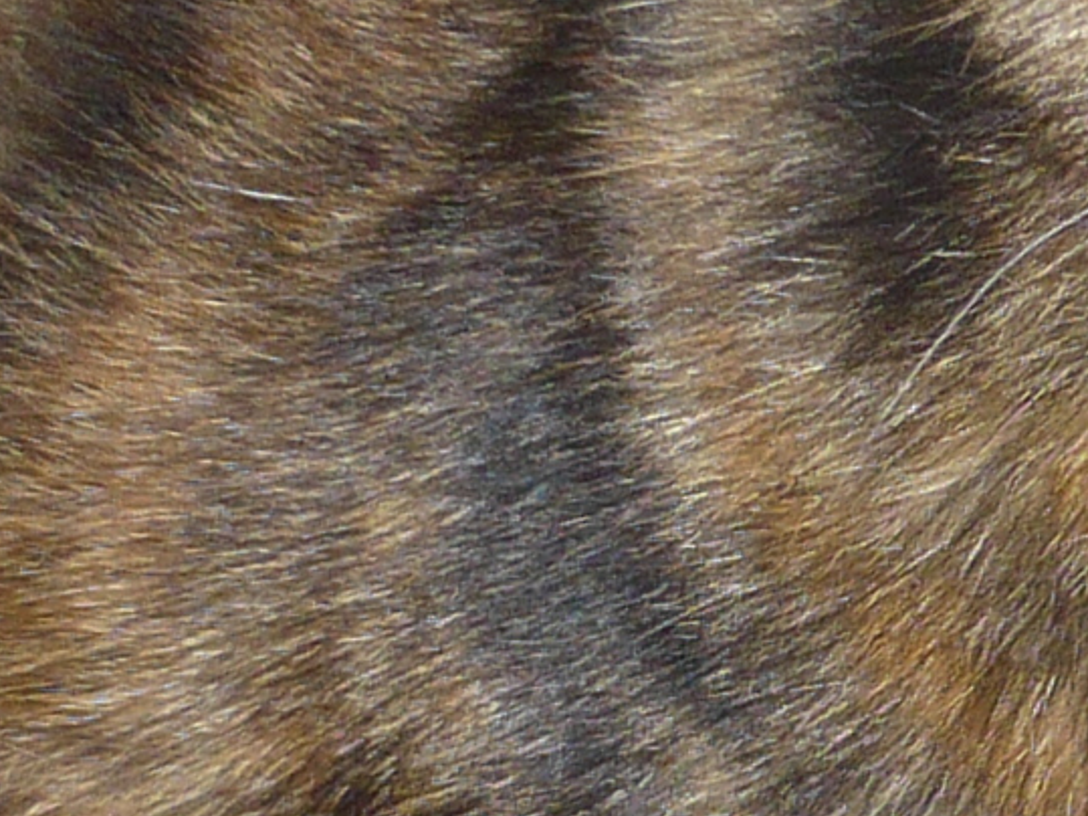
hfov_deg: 8.0
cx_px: 1298
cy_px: 693
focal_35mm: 245
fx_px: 7699
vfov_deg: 6.1
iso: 100
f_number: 3.4
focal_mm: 7
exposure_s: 1/30
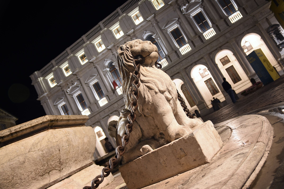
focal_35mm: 30
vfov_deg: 43.6
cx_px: 142
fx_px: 237
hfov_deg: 61.9
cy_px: 94
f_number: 3.5
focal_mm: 20
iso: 100
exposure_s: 1.3
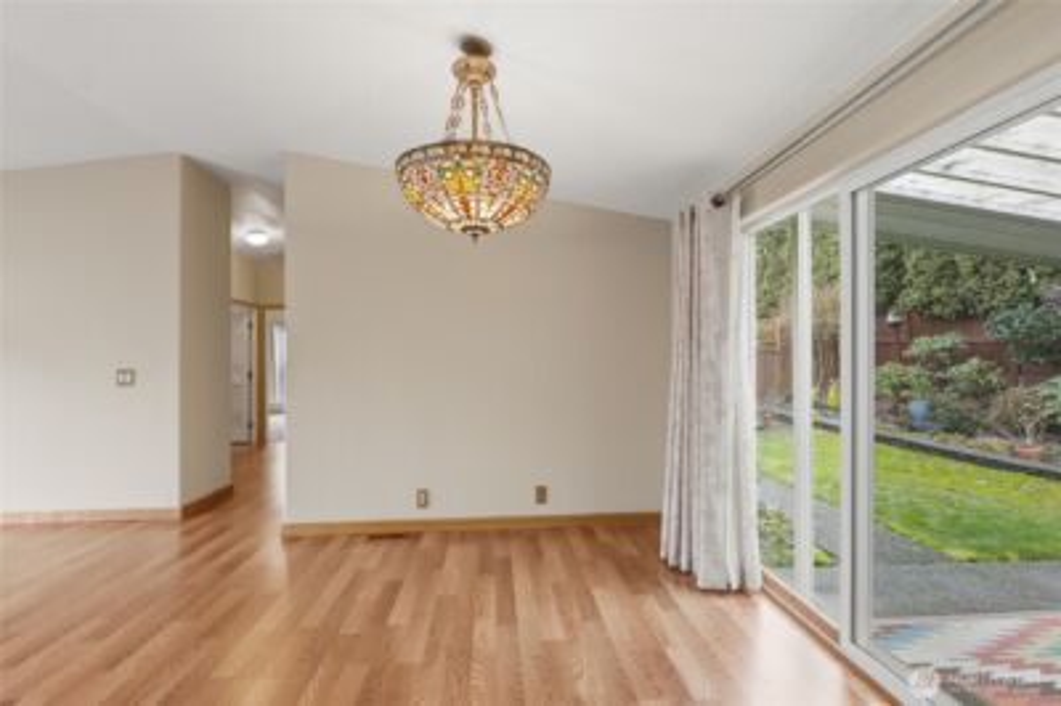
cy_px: 353
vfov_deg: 74.5
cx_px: 530
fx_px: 464
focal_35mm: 16
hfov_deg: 97.7
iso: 100
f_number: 8
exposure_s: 1/100
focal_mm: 10.5
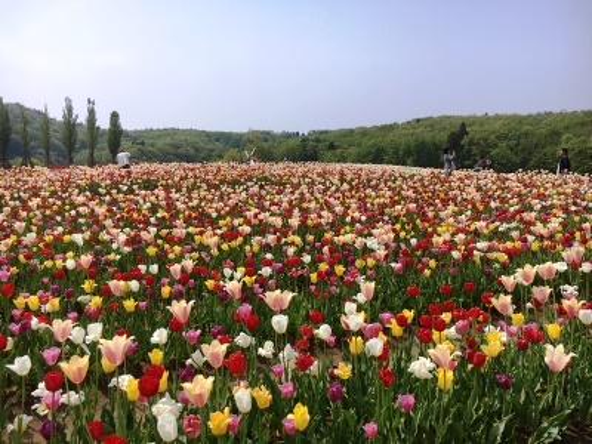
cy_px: 222
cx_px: 296
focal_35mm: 29
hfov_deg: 61.7
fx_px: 496
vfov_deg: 48.2
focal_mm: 4.15
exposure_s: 1/2653
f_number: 2.2
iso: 25
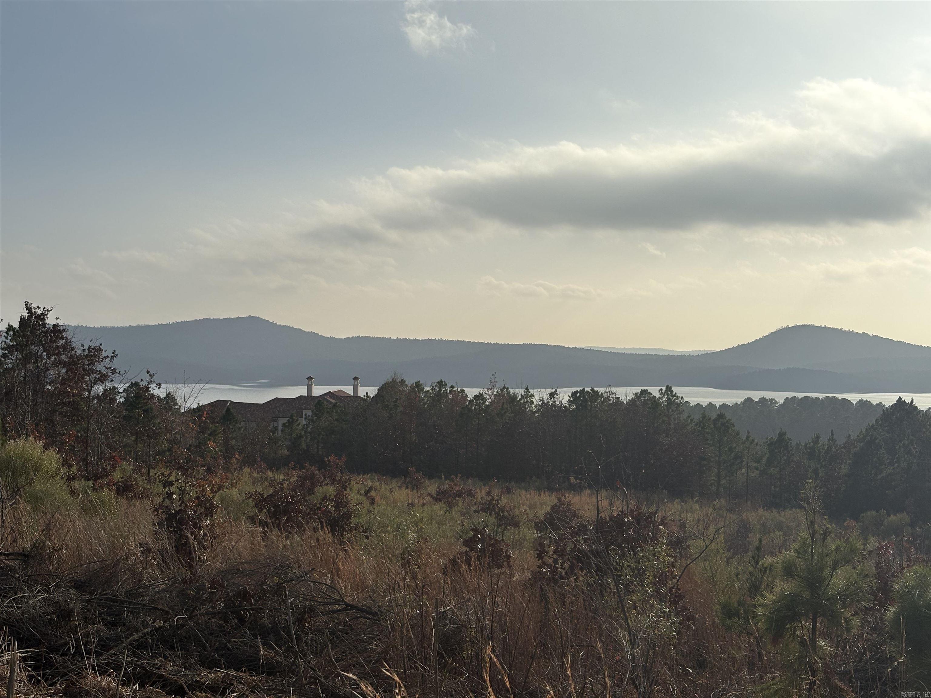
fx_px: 1399
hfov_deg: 36.8
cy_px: 349
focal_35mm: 52
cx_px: 466
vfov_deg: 28.0
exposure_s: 1/10204
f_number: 1.6
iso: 25
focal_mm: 5.96
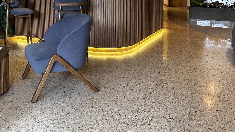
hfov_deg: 46.0
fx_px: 268
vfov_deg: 25.9
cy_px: -8
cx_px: 65
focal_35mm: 43
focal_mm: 6.86
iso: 200
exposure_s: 1/60
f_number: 1.78
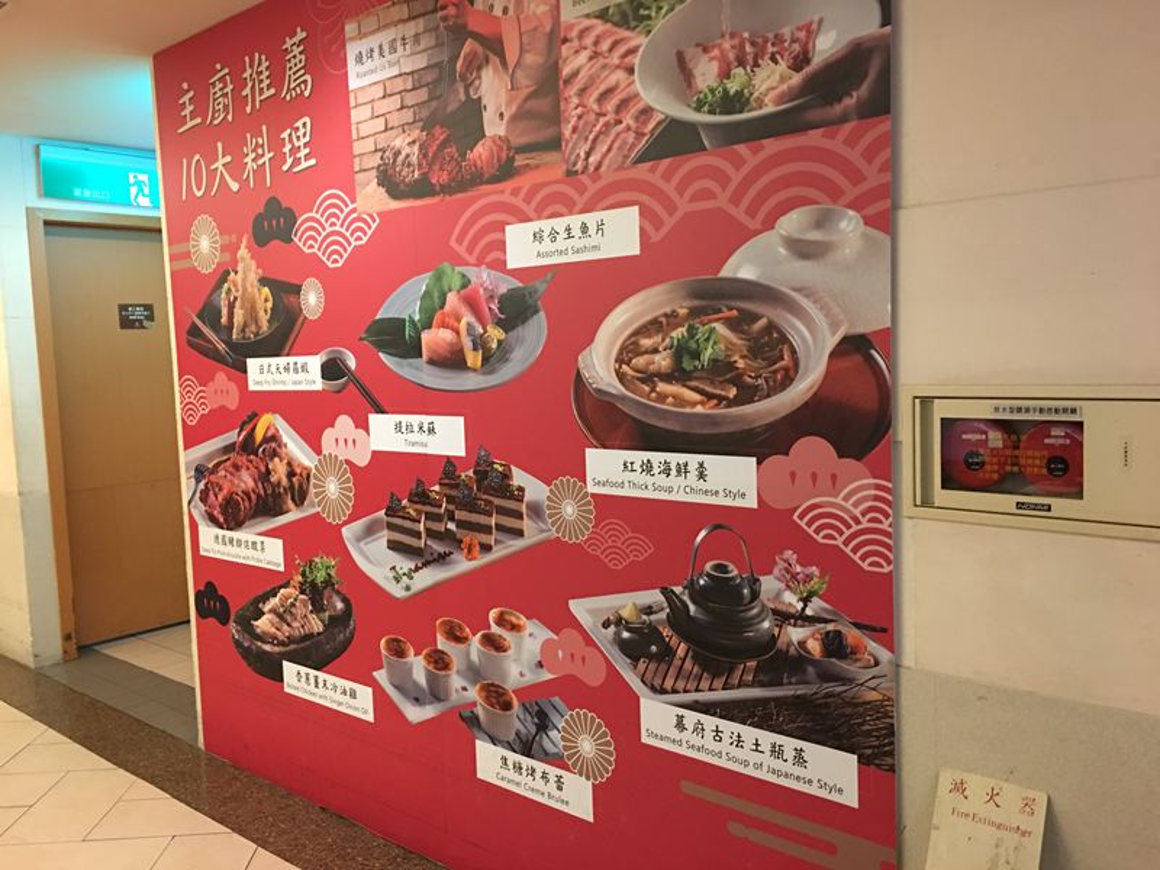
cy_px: 435
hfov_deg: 61.7
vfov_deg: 48.2
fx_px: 972
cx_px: 580
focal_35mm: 29
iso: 50
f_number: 2.2
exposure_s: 1/4
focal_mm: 4.15
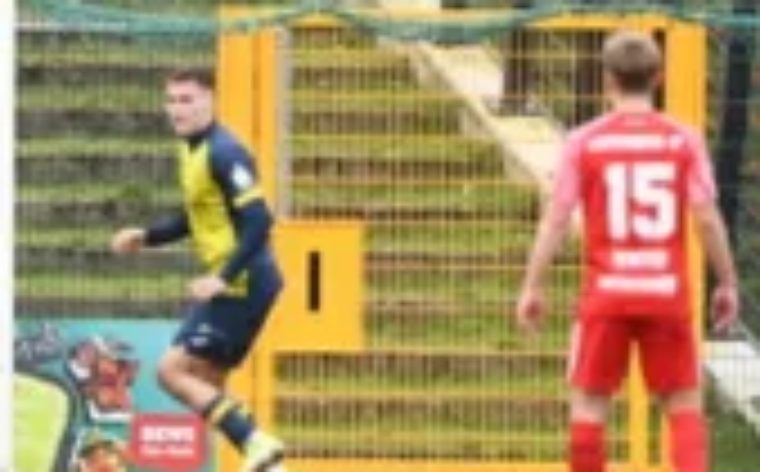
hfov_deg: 1.7
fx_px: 25579
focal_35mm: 1237
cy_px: 58
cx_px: -832
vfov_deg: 1.1
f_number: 2.8
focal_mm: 200
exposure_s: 1/2500
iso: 1400
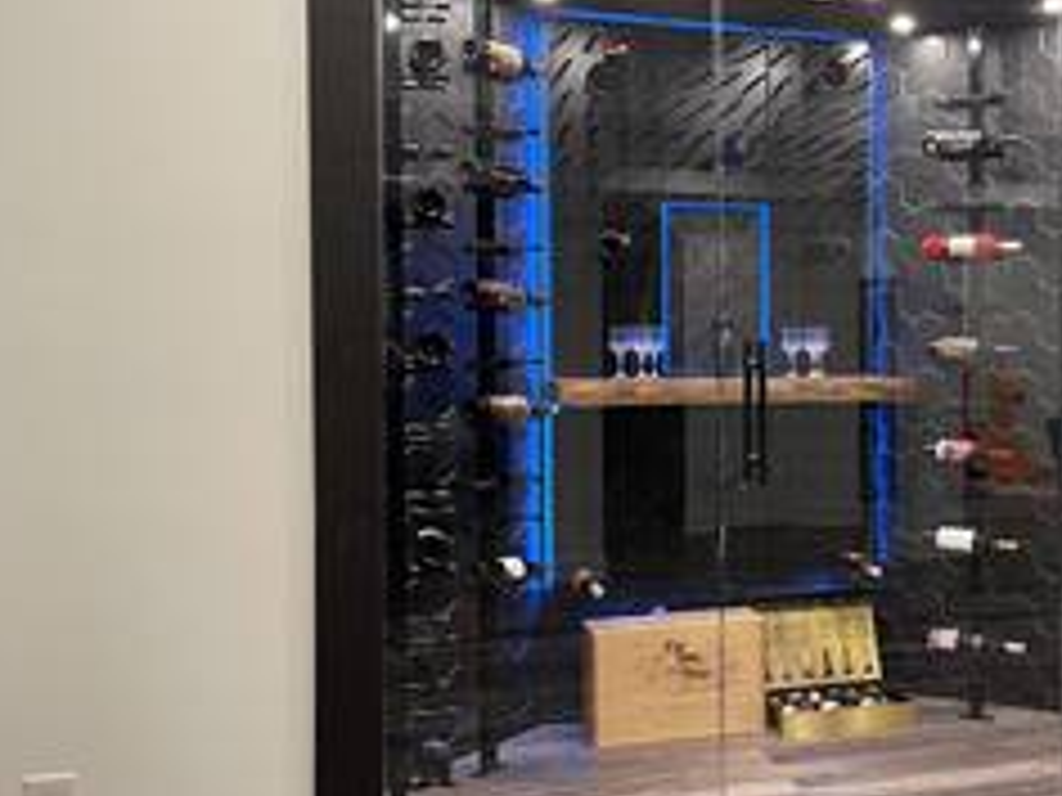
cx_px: 850
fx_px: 1350
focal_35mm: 44
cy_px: 373
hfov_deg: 41.1
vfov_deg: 32.9
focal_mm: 5.1
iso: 160
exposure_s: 1/60
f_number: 1.6
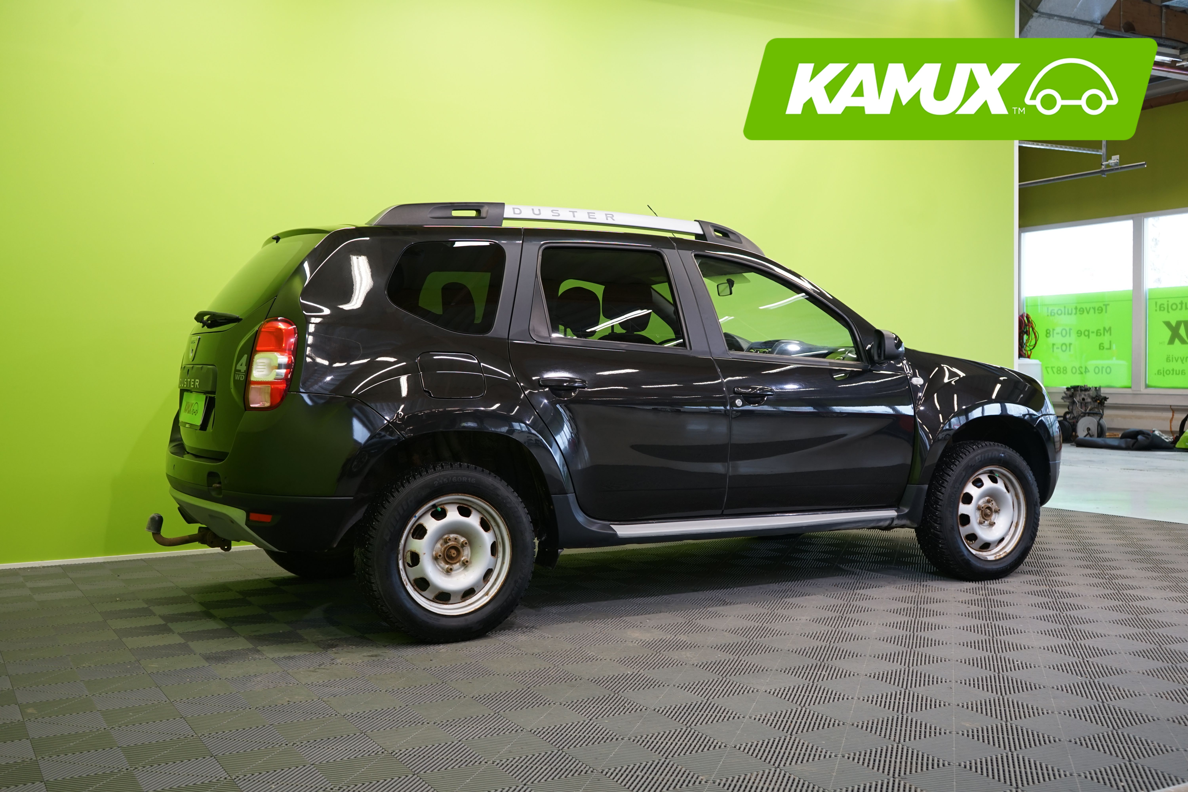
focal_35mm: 36
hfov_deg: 53.1
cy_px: 396
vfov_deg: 36.9
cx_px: 594
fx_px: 1188
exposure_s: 1/30
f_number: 5
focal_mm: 36
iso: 500
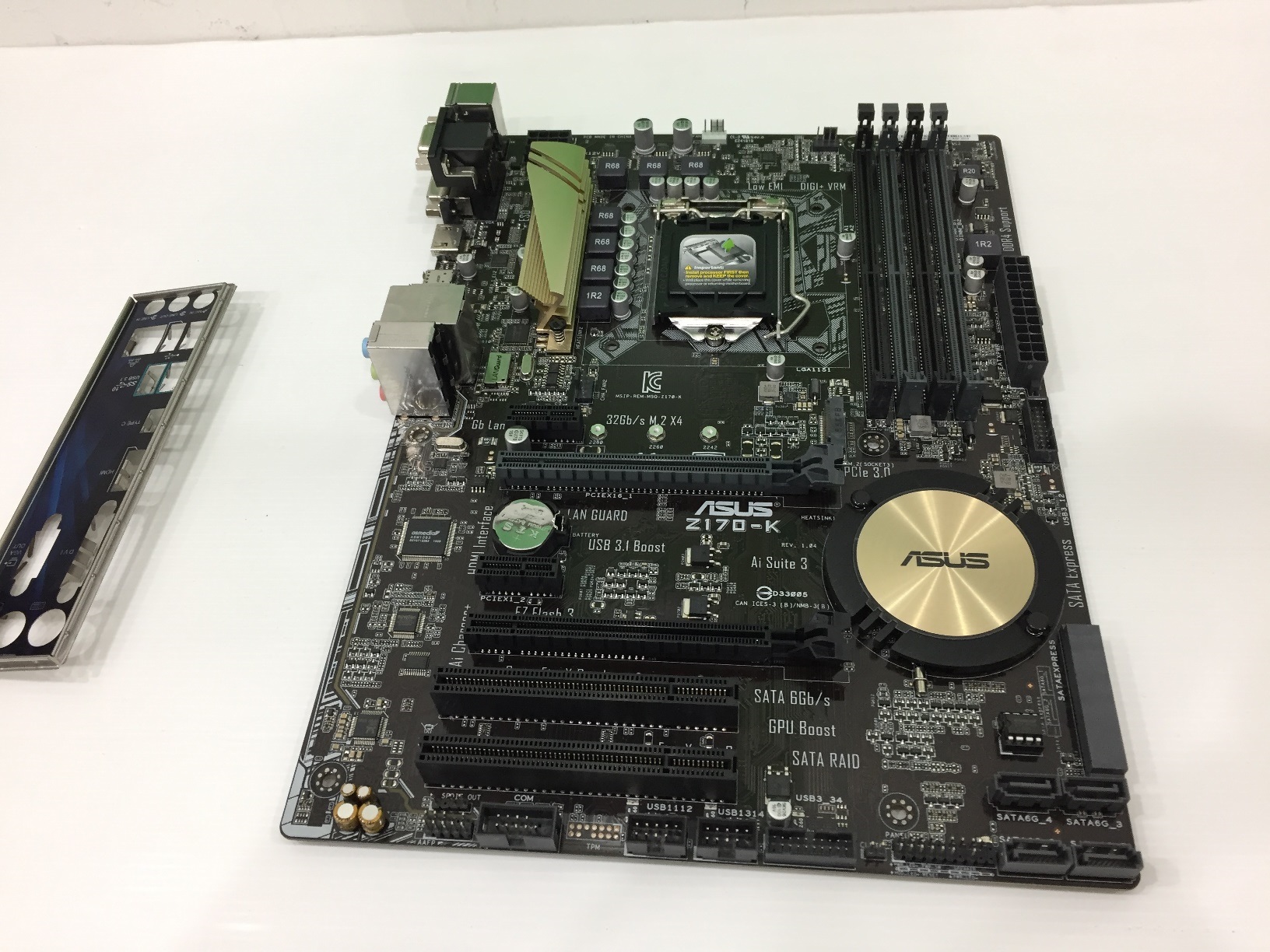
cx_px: 635
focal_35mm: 29
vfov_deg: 48.2
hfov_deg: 61.7
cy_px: 476
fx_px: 1064
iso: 100
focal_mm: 4.15
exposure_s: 1/33
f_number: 2.2
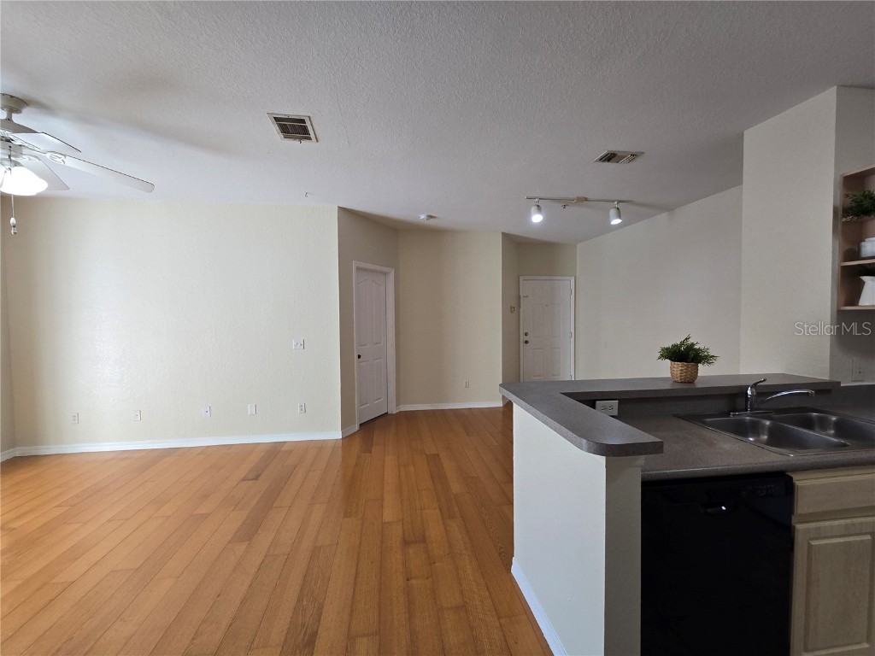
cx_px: 438
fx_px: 329
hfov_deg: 106.2
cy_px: 328
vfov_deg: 89.9
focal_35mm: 13
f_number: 2.2
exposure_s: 1/60
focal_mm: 2.2
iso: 80
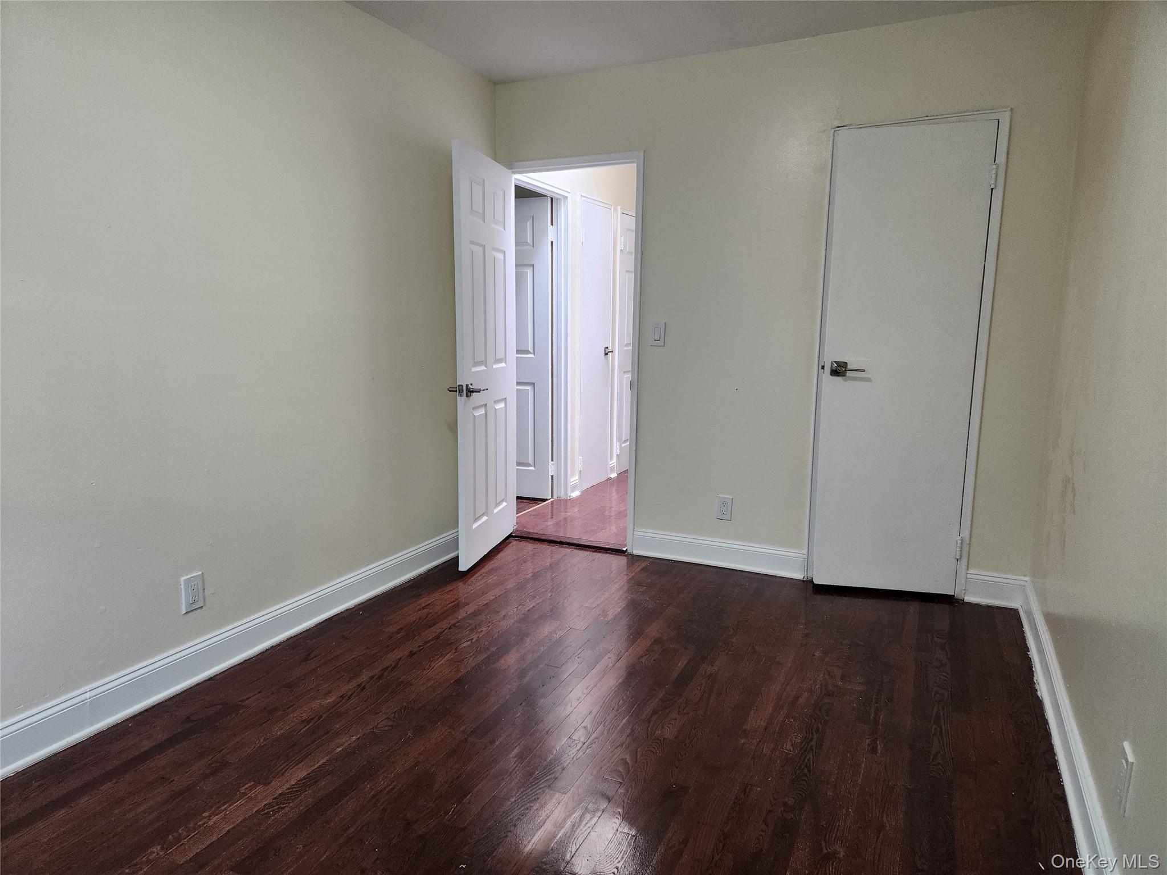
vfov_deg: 58.9
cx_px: 584
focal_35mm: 23
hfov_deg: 73.9
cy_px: 438
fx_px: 775
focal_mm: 6.4
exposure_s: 1/120
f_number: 1.8
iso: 200
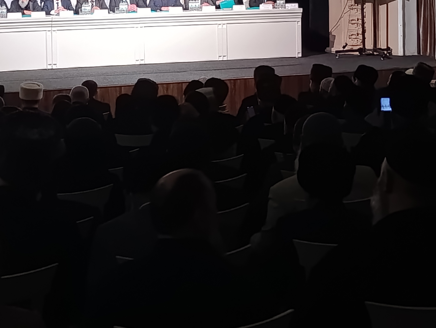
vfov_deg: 17.2
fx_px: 1059
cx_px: 225
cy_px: -13
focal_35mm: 84
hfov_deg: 23.3
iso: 800
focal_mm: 6.14
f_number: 1.6
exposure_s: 1/100
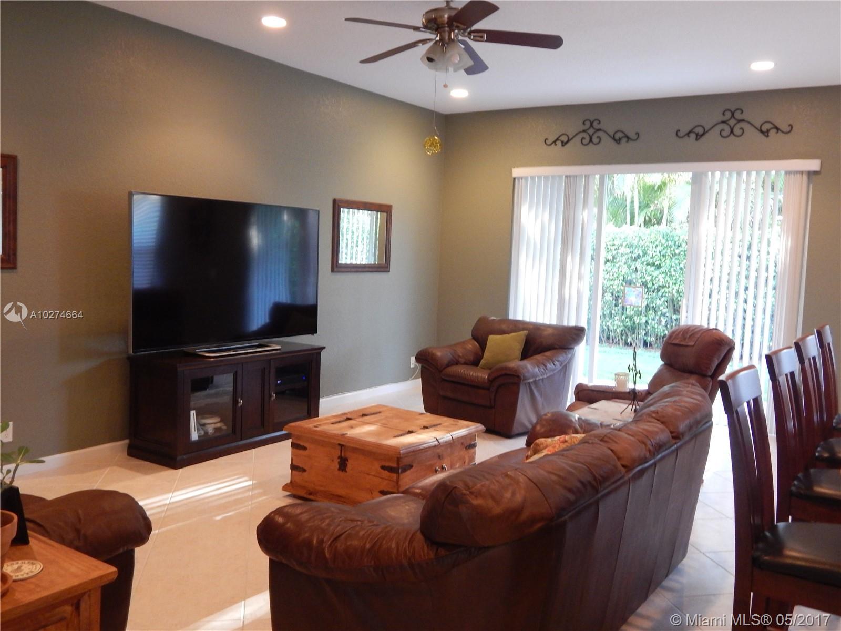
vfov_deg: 45.4
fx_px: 753
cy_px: 316
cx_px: 420
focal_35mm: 31
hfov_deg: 58.4
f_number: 3.2
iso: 400
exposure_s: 1/13
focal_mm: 5.6
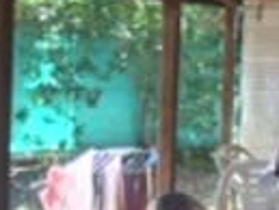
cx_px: 448
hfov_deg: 17.3
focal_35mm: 99
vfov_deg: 15.0
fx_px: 799
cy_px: 84
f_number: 2.2
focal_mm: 4.15
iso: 32
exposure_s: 1/50
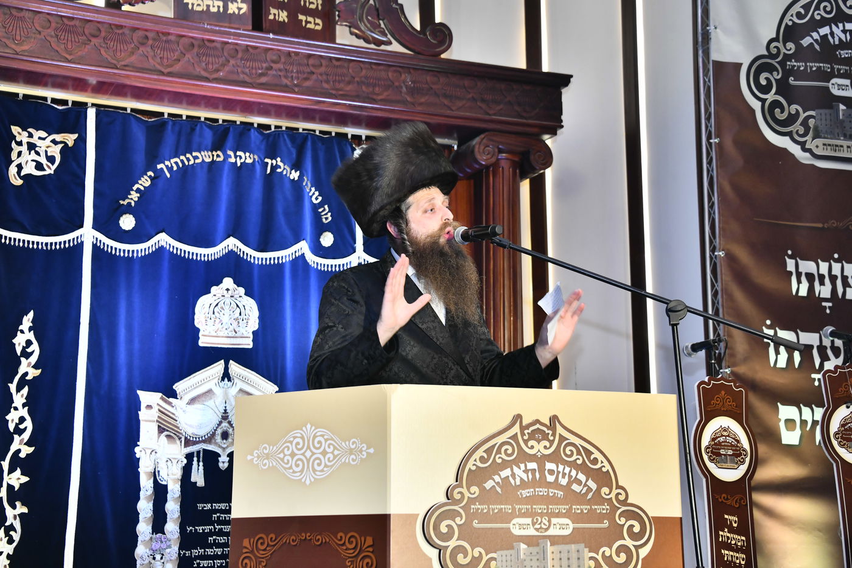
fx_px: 1467
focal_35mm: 62
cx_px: 426
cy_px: 284
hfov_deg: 32.4
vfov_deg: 21.9
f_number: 5.6
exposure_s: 1/200
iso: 1600
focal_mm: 62
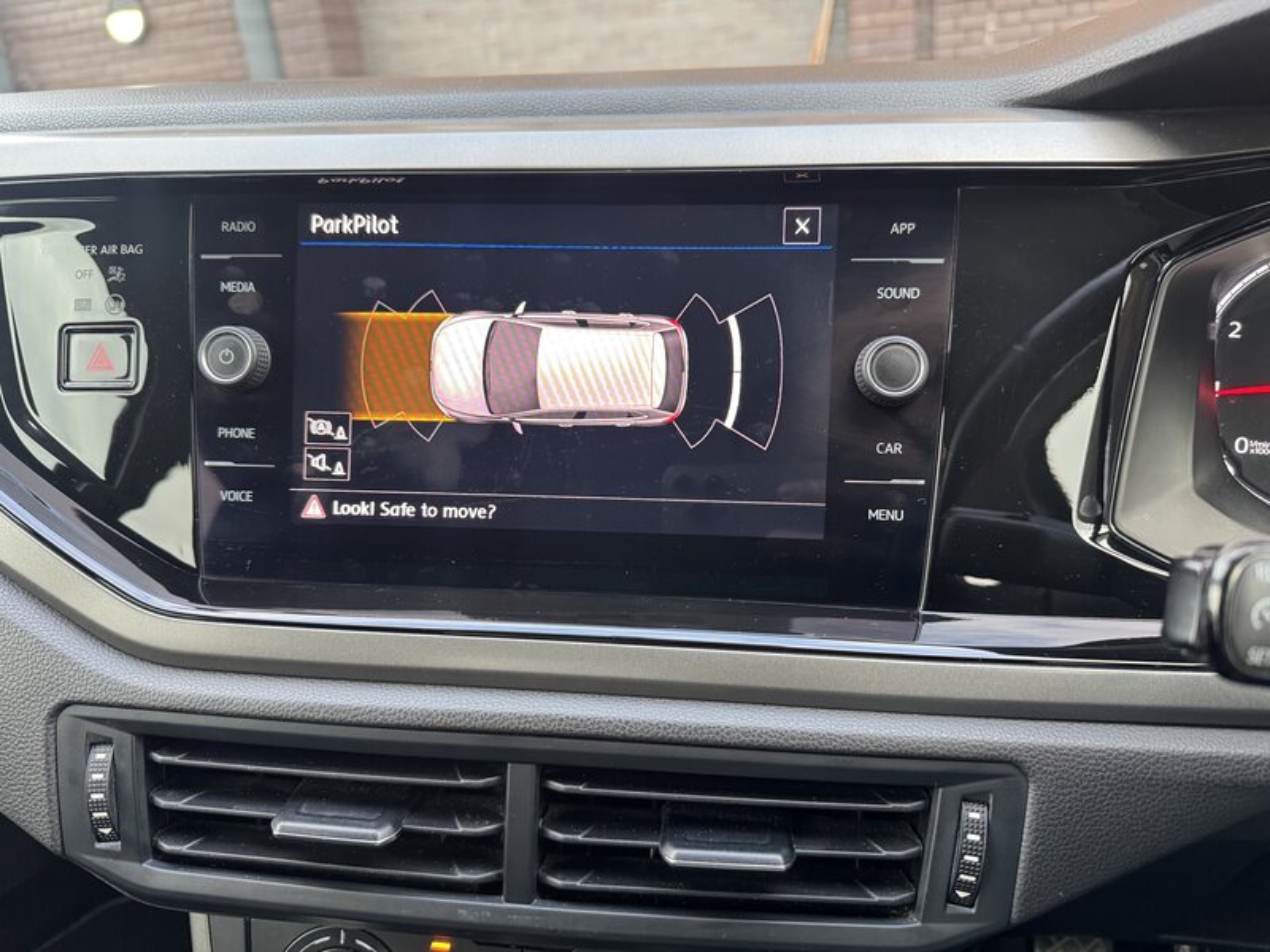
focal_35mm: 24
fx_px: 881
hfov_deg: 71.6
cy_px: 476
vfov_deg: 56.8
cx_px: 635
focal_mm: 6.76
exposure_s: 1/60
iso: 320
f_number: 1.78
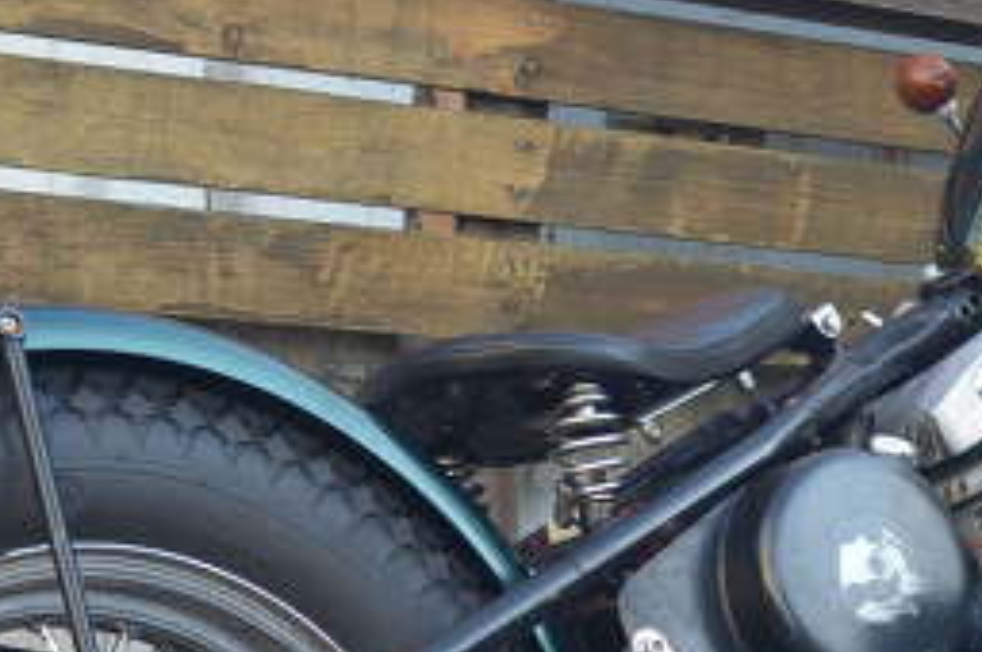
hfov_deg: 14.6
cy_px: 489
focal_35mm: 140
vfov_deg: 9.8
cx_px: 744
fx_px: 3814
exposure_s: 1/125
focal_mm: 26
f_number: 5.6
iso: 280
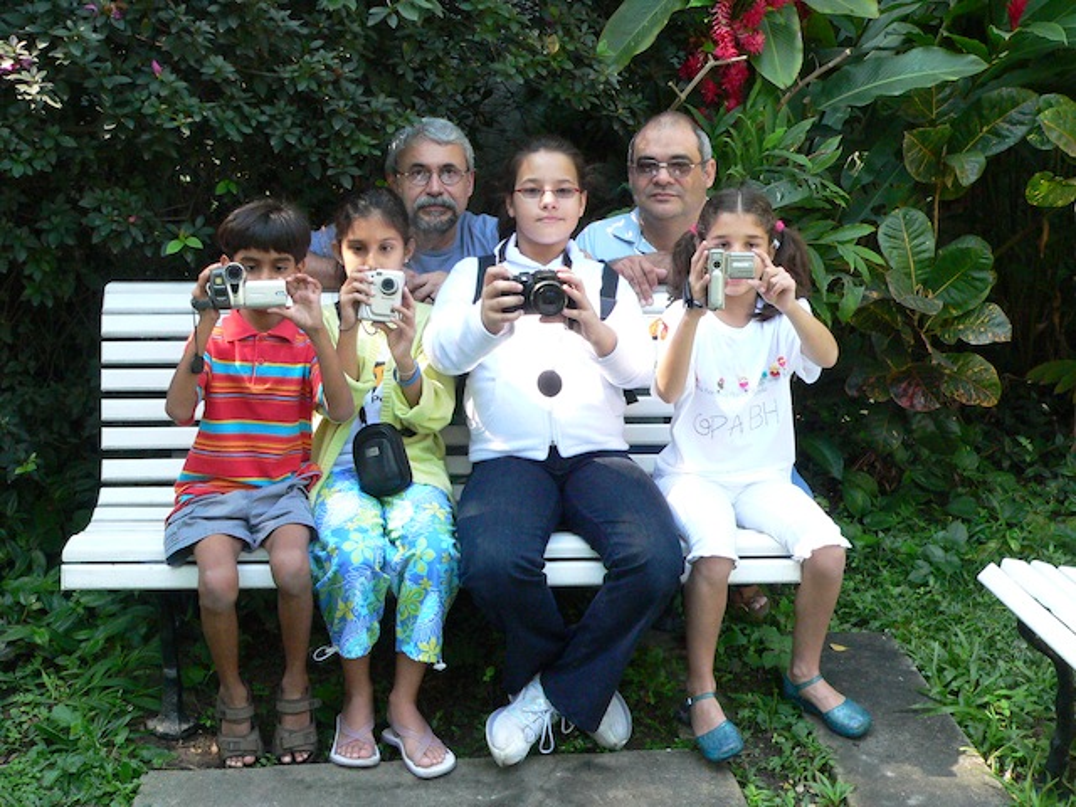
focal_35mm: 46
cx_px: 538
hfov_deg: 41.2
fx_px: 1430
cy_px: 404
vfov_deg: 31.5
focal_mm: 7.7
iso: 400
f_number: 4
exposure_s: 1/200
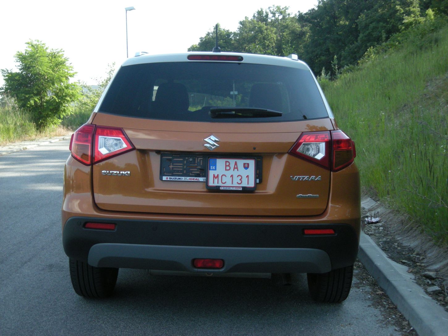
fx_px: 634
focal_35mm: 49
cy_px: 168
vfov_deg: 29.7
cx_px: 224
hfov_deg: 38.9
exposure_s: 1/534
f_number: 3.2
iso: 200
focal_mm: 7.9
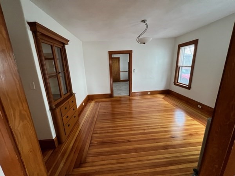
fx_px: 88
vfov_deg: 89.9
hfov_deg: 106.2
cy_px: 88
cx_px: 118
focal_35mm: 13
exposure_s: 1/60
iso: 320
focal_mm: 1.57
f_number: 1.8
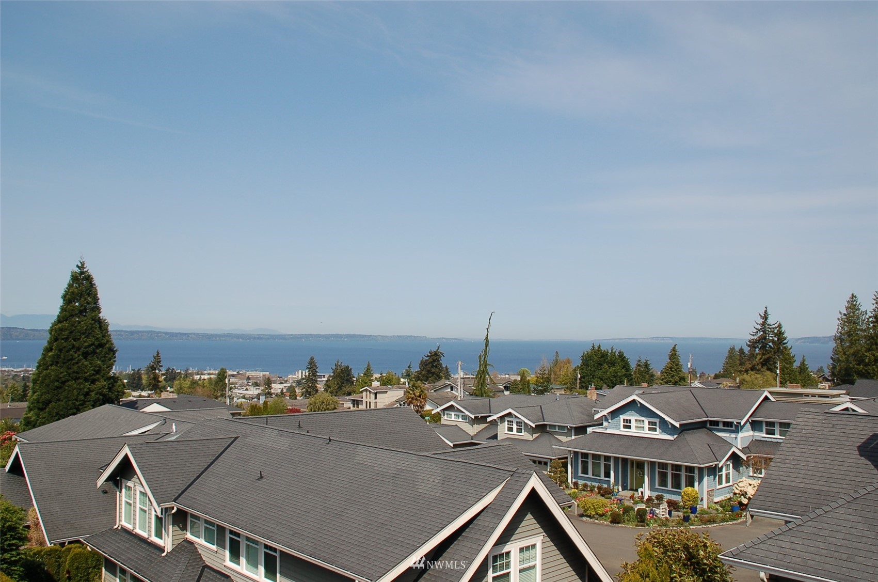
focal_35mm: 33
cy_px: 291
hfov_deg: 57.3
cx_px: 439
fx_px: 803
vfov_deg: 39.8
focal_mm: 22
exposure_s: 1/320
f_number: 10
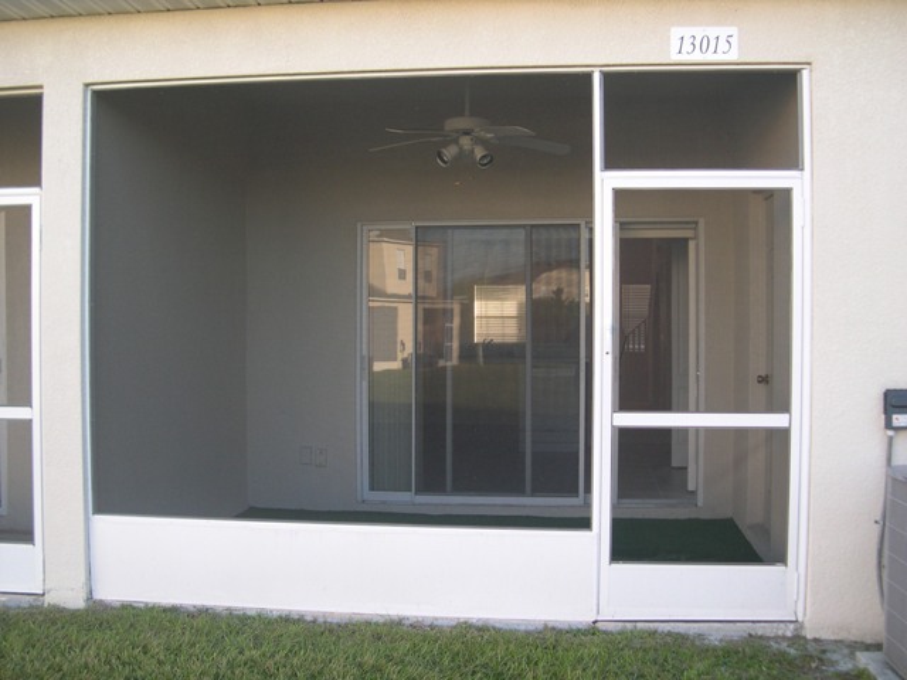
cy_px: 340
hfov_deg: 49.0
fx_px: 996
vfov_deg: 37.7
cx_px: 454
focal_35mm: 38
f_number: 2.8
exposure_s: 1/123
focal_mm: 8
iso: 100
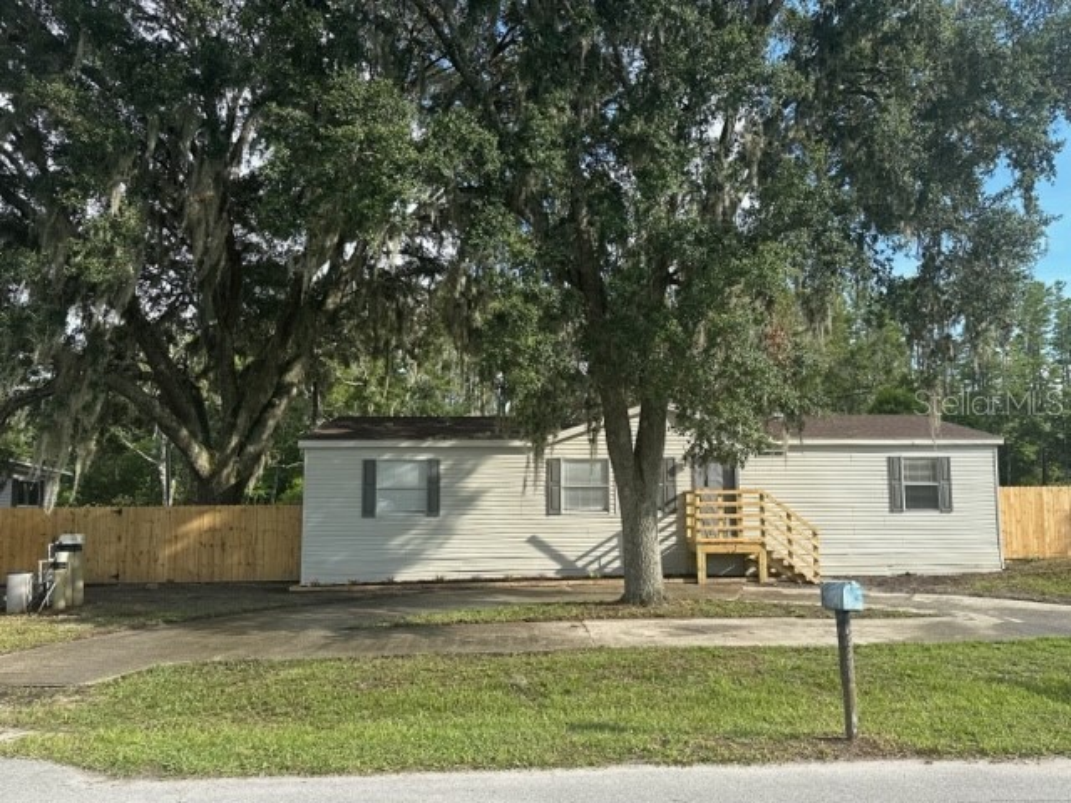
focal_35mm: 24
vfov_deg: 56.8
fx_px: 743
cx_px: 536
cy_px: 402
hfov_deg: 71.6
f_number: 1.78
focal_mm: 6.86
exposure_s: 1/1988
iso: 80
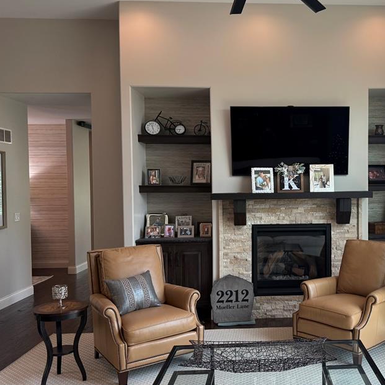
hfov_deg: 45.4
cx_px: 293
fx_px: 440
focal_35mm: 35
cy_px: 195
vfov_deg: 47.2
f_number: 1.78
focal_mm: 6.76
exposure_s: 1/120
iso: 160
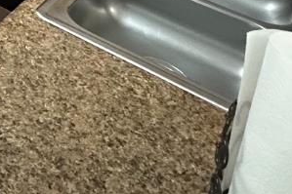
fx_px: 592
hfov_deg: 20.2
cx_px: -229
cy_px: -246
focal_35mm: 73
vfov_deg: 14.1
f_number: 2.2
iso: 500
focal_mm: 2.22
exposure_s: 1/60
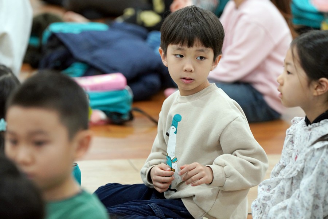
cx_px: 164
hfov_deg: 10.3
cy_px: 110
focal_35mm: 200
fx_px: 1822
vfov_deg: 6.9
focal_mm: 200
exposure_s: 1/250
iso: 3200
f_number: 4
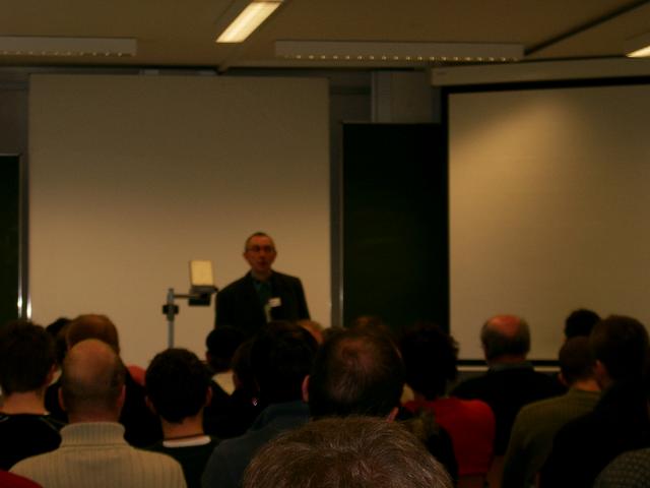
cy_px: 244
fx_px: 2084
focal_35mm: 111
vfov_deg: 13.3
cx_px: 325
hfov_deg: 17.7
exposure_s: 1/60
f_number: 4.8
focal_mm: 22.8
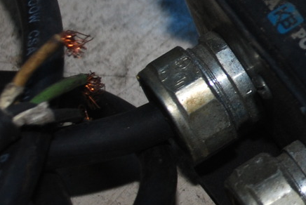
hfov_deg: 6.9
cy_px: -13
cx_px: 510
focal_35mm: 293
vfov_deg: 4.7
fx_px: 2494
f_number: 4.8
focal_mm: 44
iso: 200
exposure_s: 1/60
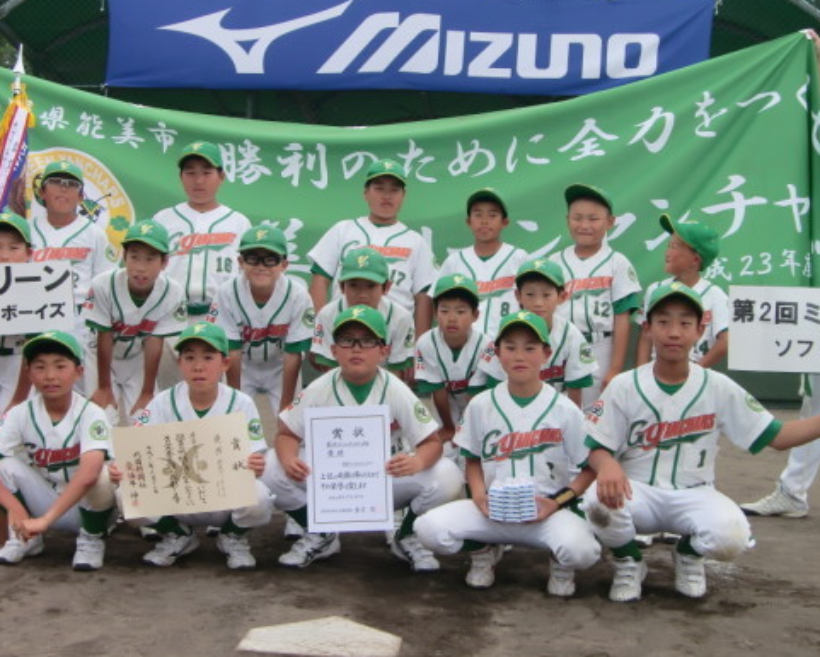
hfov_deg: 33.5
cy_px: 295
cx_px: 368
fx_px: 1359
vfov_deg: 27.1
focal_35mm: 56
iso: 64
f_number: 3.3
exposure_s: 1/200
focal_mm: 8.2
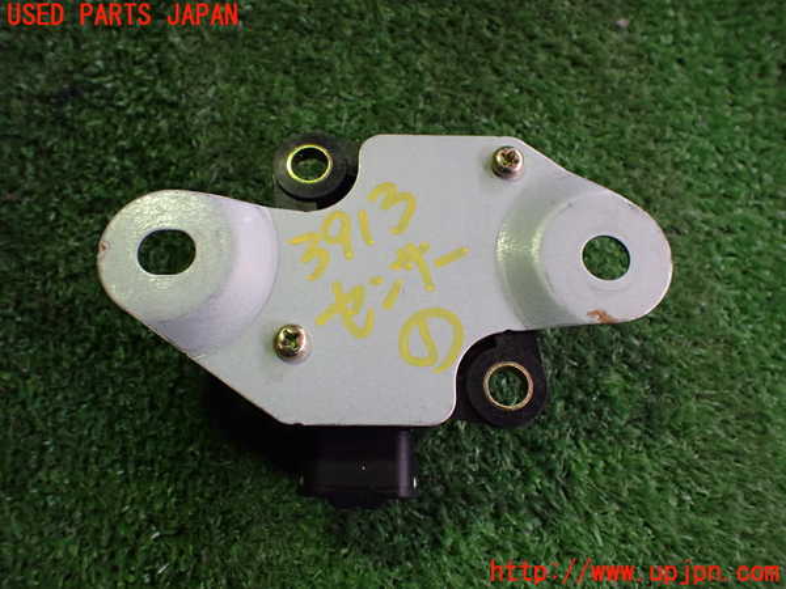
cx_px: 393
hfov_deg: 60.0
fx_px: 681
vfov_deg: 46.8
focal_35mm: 30
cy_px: 294
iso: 500
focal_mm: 5.4
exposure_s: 1/125
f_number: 2.3
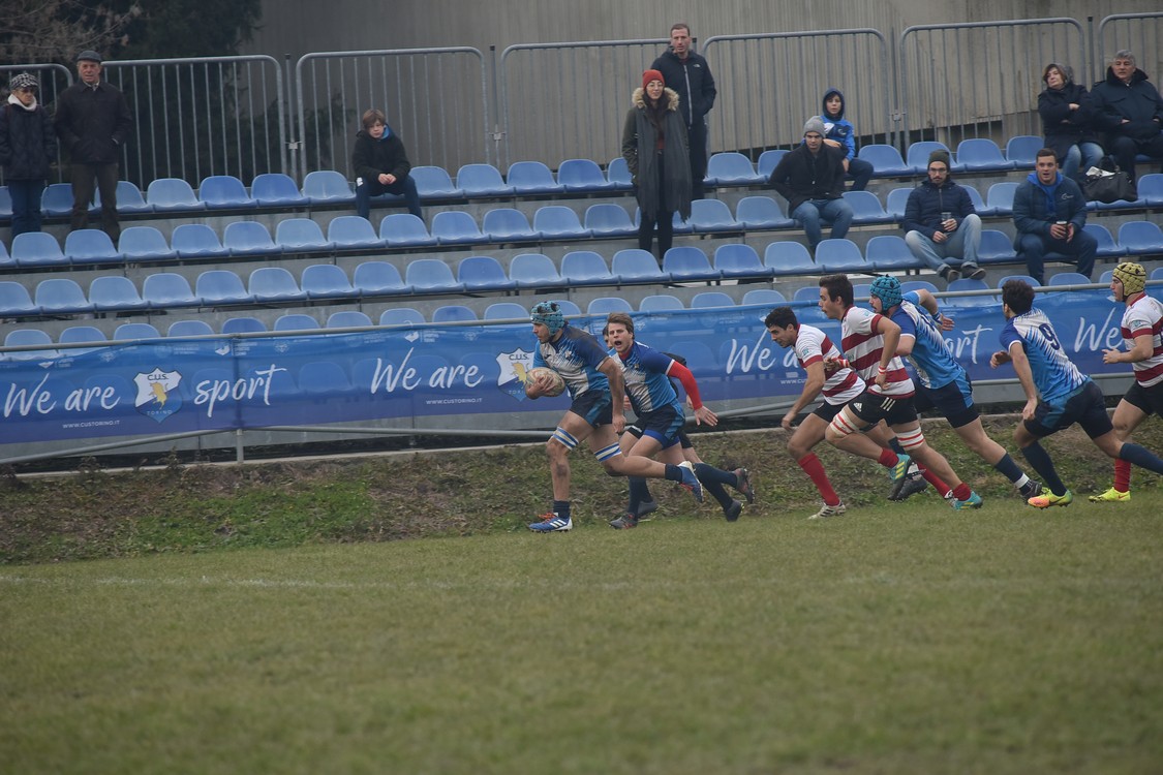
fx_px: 9691
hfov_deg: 6.9
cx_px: 582
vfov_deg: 4.6
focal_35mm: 300
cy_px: 388
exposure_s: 1/640
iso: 640
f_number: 6.3
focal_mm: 300
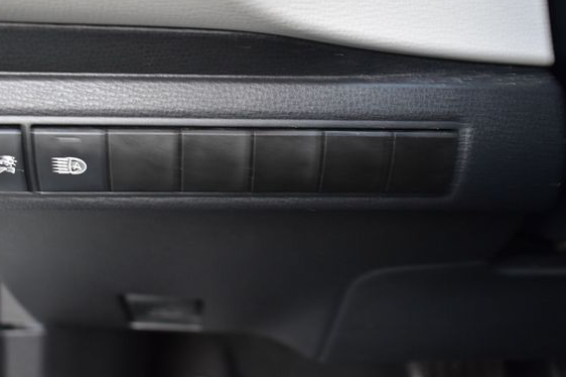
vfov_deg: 32.6
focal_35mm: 41
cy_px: 190
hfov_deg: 47.3
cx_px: 251
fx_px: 644
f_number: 4.5
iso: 1600
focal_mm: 24
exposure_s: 1/15
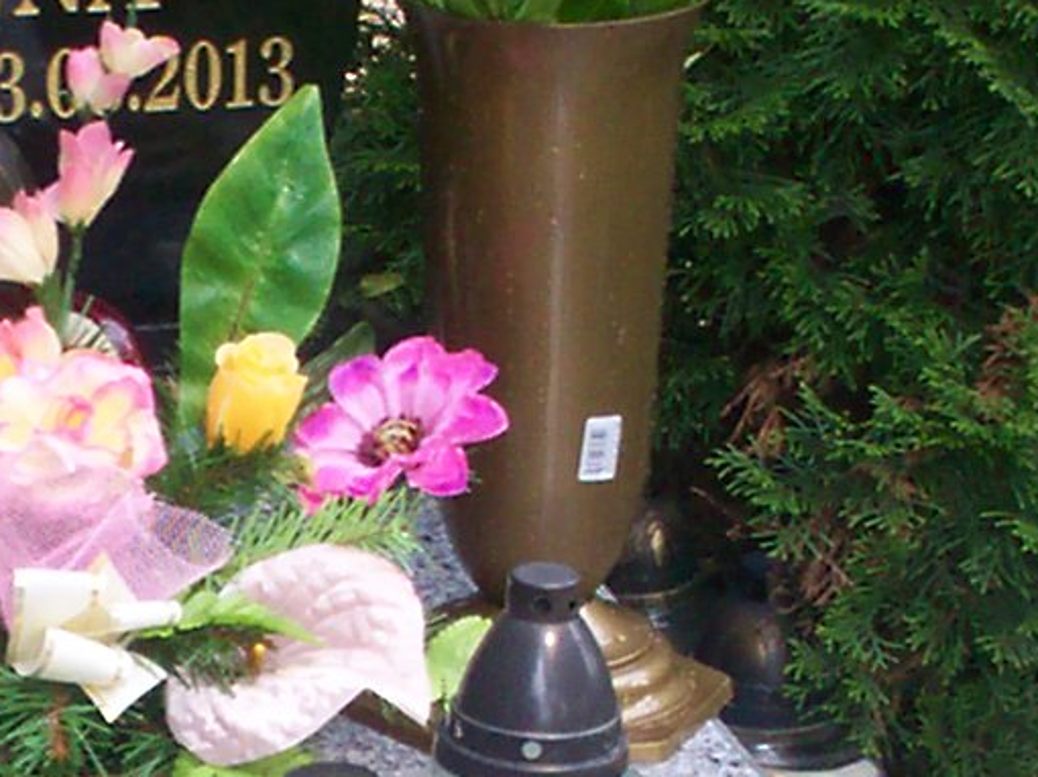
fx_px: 5455
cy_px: 789
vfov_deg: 8.1
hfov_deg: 10.8
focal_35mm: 182
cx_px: 124
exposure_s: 1/74.1
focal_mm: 6
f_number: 4.5
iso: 100
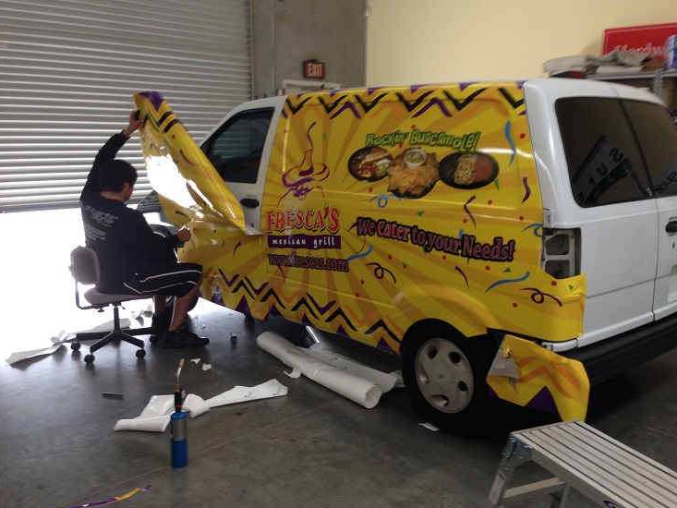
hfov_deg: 51.3
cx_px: 351
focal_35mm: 36
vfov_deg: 39.7
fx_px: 704
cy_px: 248
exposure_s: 1/30
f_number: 2.4
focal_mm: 4.12
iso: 50
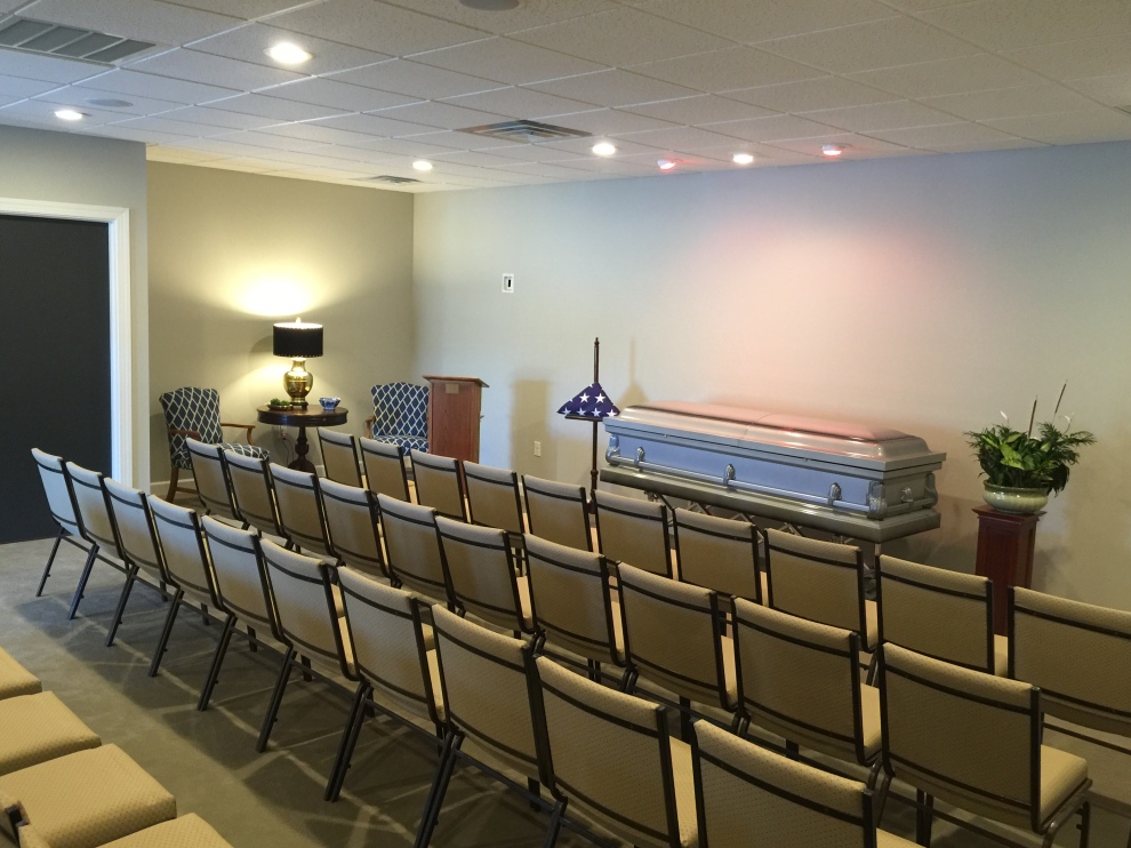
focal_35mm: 30
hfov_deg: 60.0
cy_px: 413
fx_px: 980
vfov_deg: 46.8
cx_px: 566
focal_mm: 4.15
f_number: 2.2
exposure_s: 1/15
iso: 80
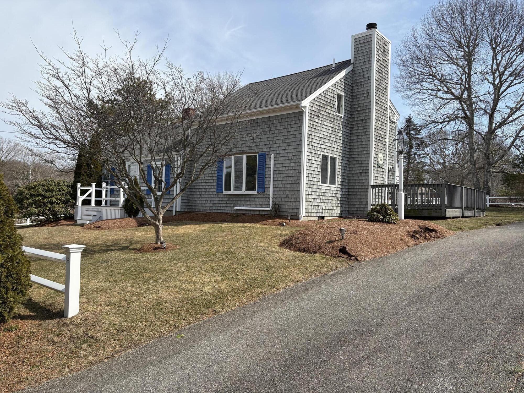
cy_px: 196
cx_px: 262
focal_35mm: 26
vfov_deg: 53.1
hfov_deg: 67.3
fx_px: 394
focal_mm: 5.96
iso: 50
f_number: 1.6
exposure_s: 1/3448
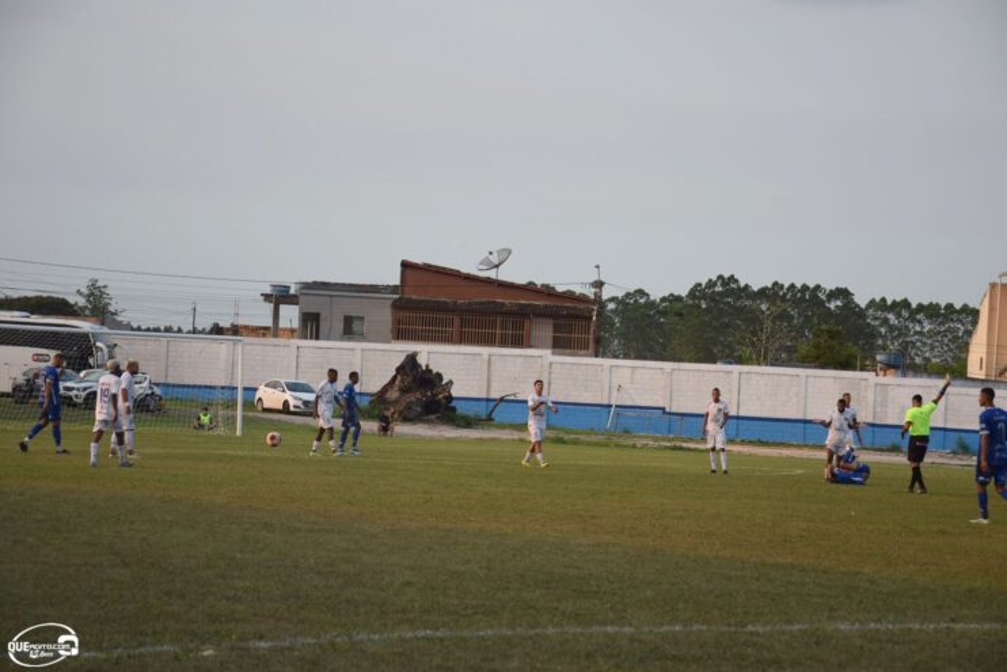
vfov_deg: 13.0
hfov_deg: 19.5
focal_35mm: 105
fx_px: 2937
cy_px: 336
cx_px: 504
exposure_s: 1/500
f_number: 5.6
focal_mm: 70
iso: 220
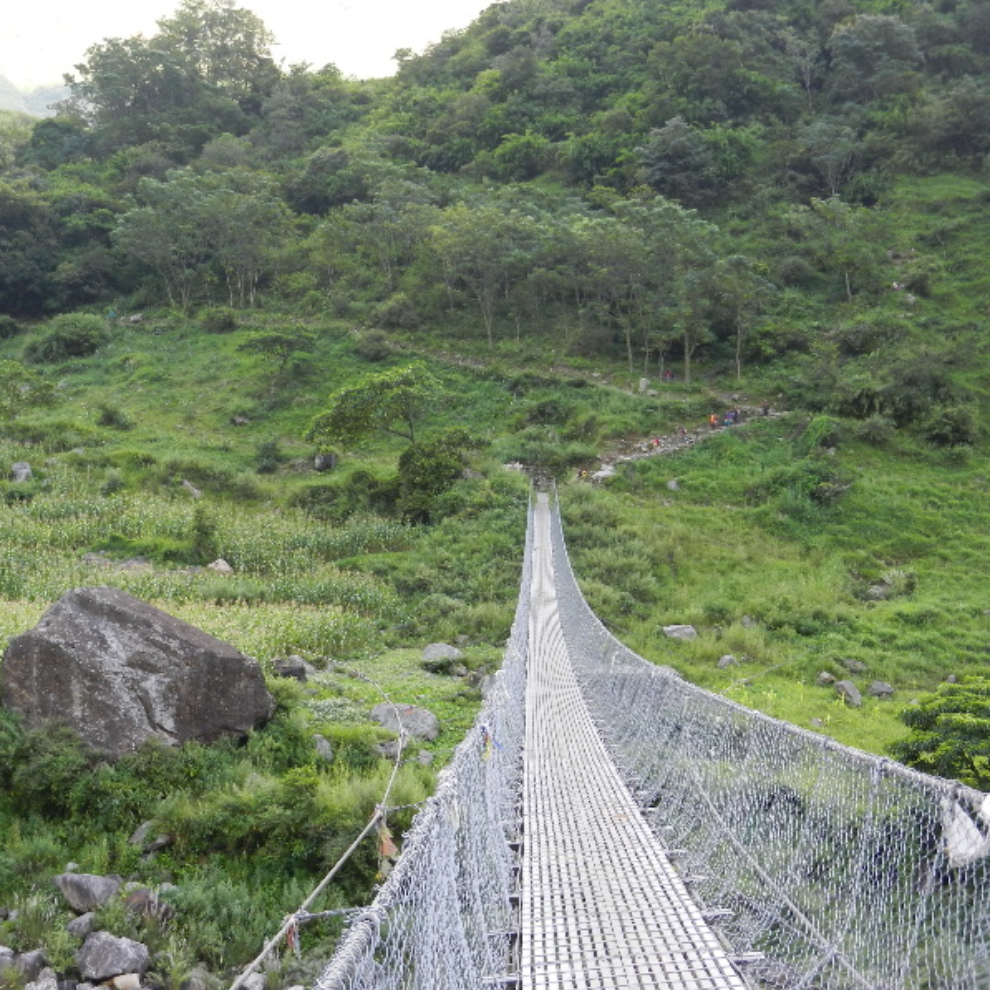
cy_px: 496
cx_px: 423
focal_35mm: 45
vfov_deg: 37.6
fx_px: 1456
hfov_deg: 37.5
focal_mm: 6.9
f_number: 4
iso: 160
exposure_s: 1/80
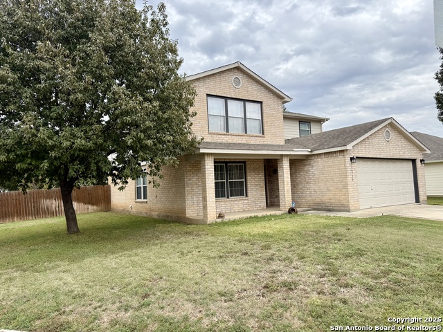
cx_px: 222
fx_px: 307
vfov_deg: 56.8
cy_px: 166
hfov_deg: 71.6
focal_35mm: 24
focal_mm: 6.76
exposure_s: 1/1949
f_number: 1.78
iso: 80
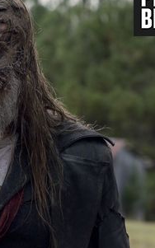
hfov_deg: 4.9
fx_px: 1805
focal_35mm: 267
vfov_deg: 7.9
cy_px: 121
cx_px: -67
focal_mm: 136
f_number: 8
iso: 1250
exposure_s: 1/400
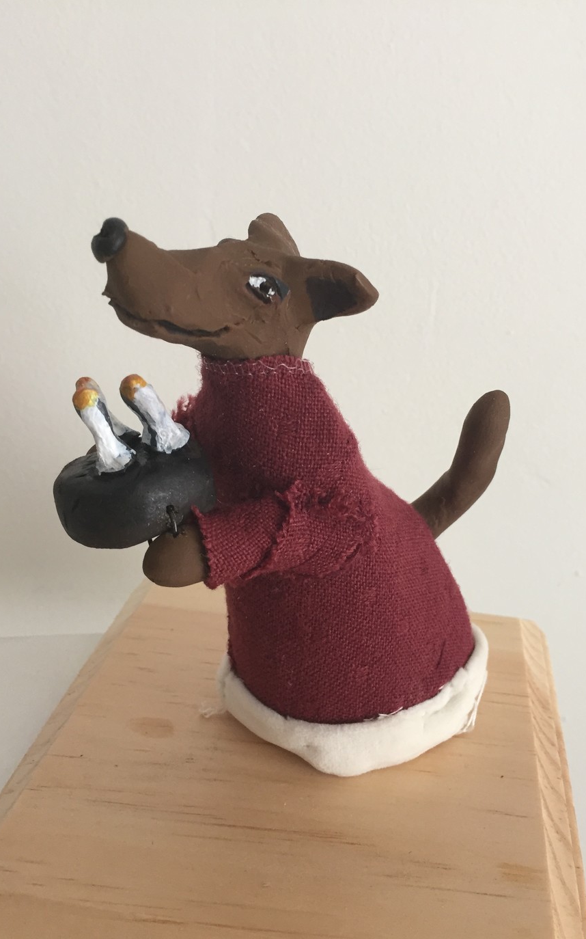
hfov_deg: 40.5
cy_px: 472
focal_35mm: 31
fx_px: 793
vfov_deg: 61.2
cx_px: 336
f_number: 2.2
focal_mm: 4.15
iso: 100
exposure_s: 1/30
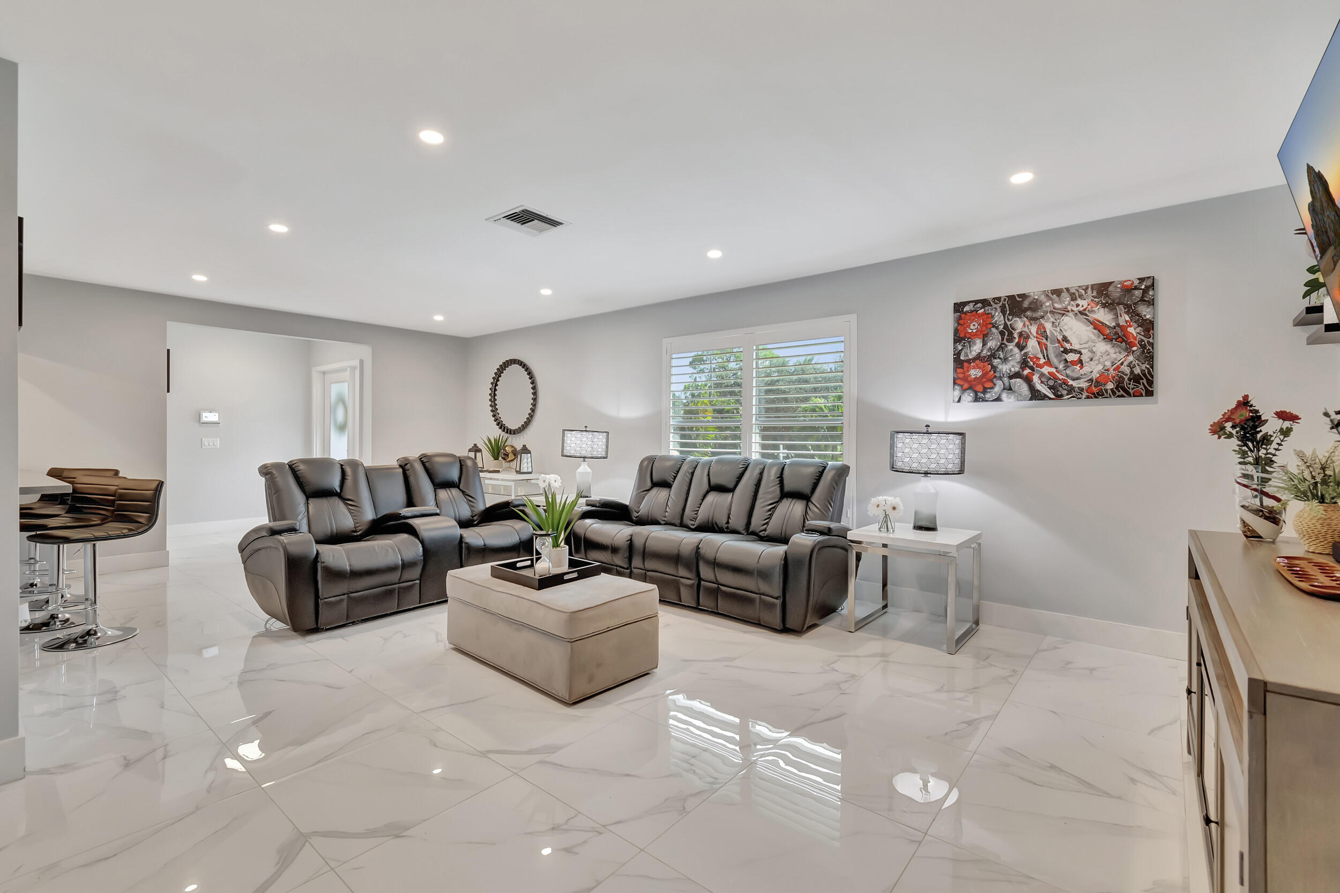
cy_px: 446
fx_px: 558
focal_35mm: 15
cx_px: 670
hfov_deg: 100.4
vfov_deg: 77.3
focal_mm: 10
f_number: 8
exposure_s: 1/15
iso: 1400
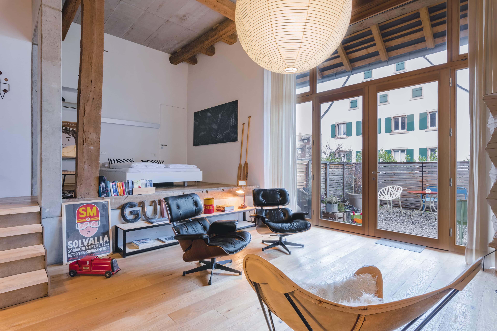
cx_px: 248
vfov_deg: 67.4
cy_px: 166
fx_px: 249
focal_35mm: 18
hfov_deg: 90.0
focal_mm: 18
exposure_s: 1/1.25
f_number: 11
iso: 640
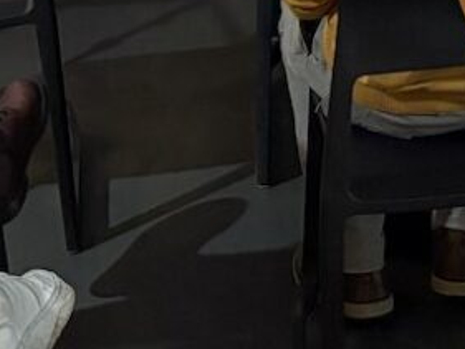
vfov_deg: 9.3
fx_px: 1949
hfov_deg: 13.4
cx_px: 475
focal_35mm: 145
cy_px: -452
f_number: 1.6
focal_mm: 5.96
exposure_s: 1/49
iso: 400
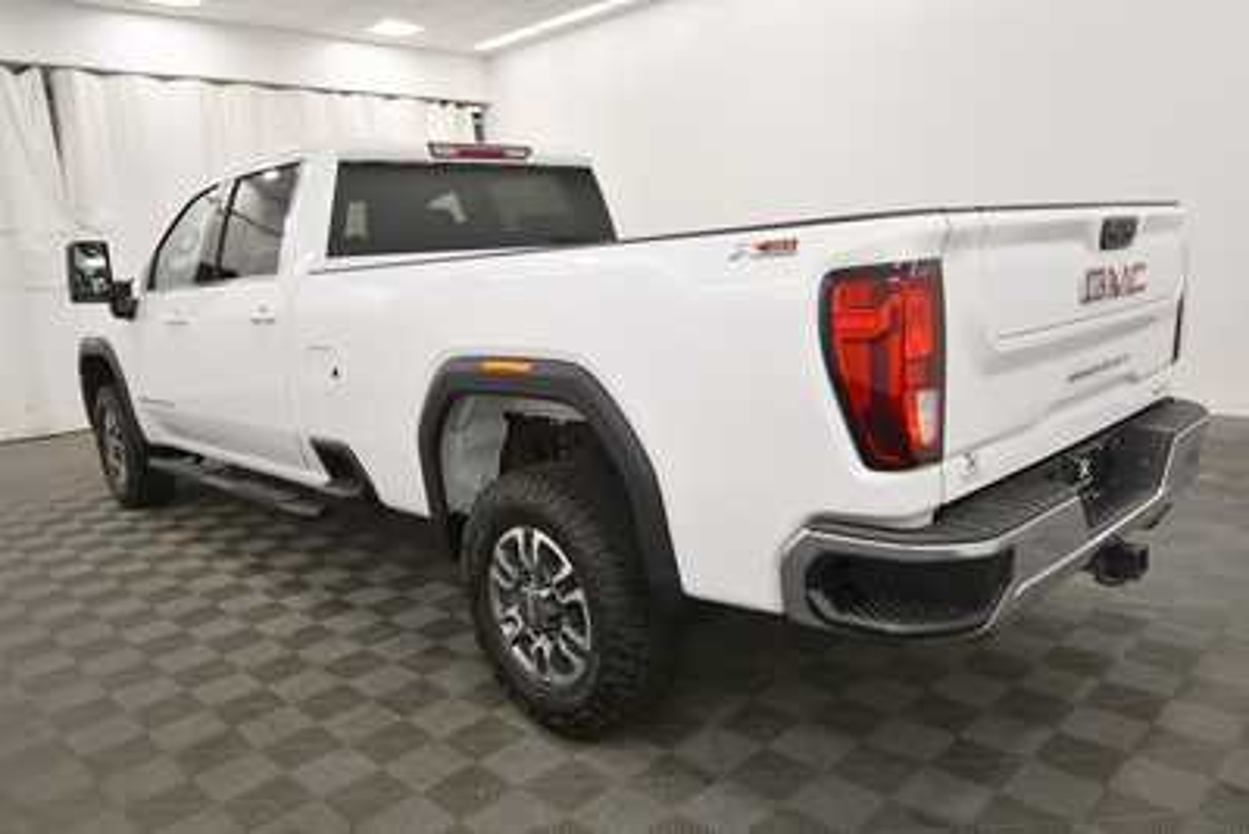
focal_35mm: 25
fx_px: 868
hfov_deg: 71.5
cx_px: 624
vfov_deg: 51.3
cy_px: 417
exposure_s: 1/200
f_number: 5.3
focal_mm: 17
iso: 800
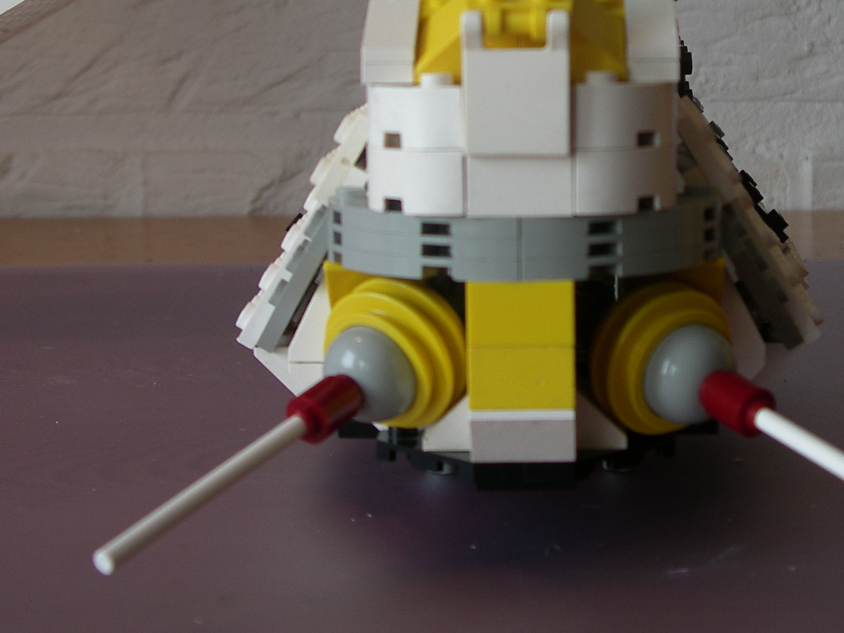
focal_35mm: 90
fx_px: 2194
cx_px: 555
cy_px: 118
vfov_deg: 16.3
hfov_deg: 21.7
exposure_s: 1/125
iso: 80
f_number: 3.2
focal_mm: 10.9
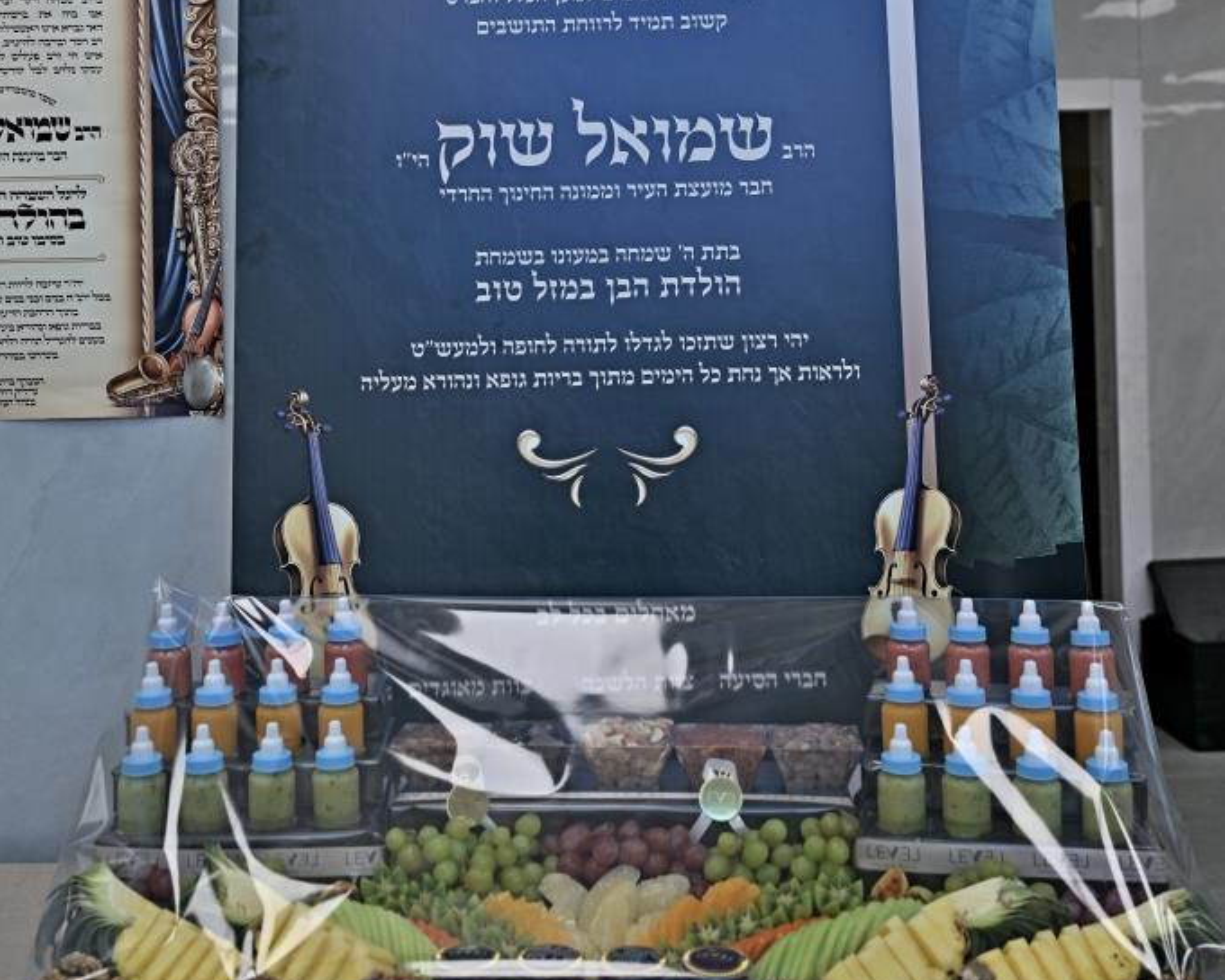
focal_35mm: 41
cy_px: 256
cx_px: 612
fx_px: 1486
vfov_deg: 35.7
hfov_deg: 44.8
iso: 125
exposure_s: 1/250
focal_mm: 29
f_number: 4
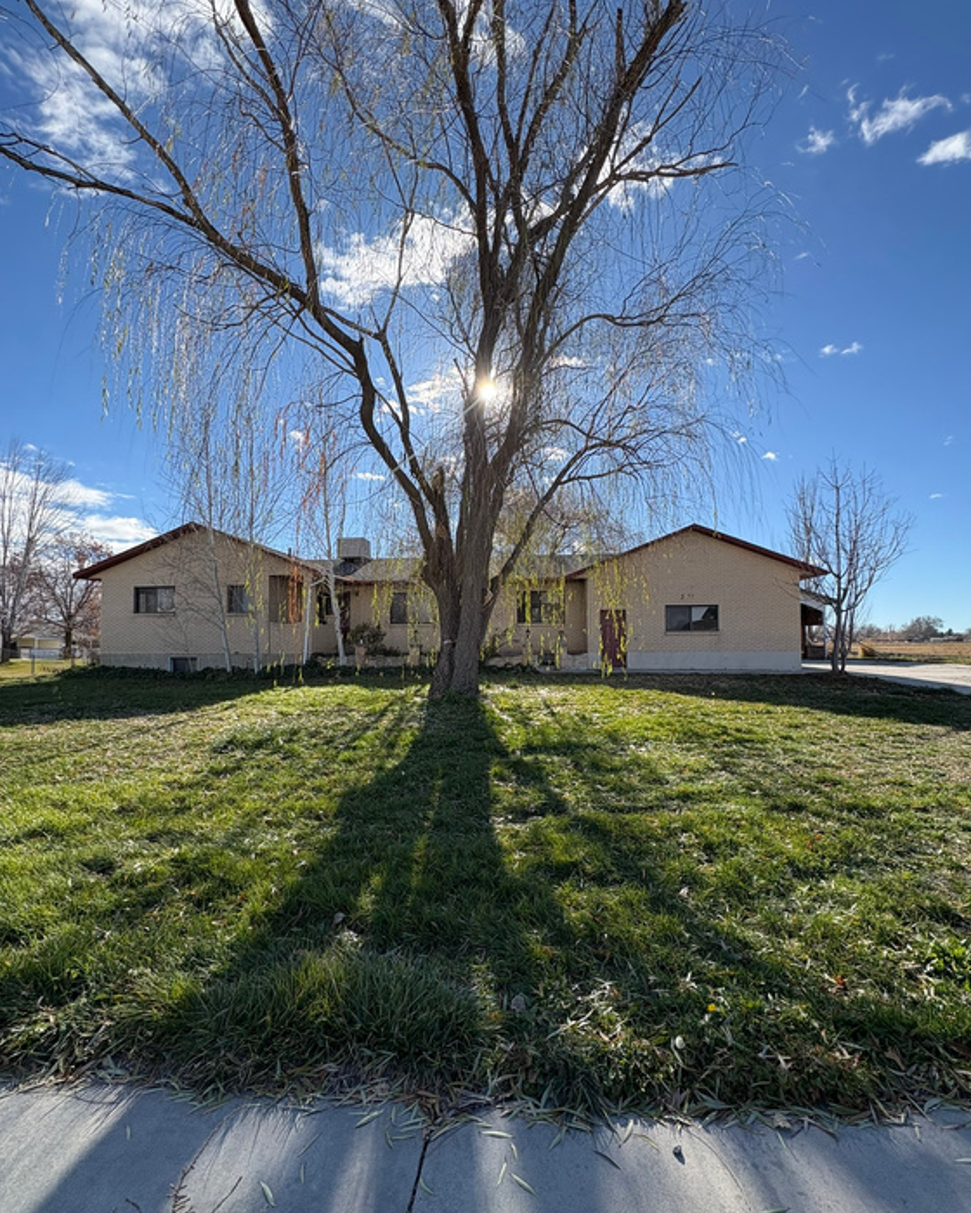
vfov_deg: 96.8
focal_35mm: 15
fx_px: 539
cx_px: 494
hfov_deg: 84.0
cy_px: 627
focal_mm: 2.22
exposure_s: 1/1236
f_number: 2.2
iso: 50
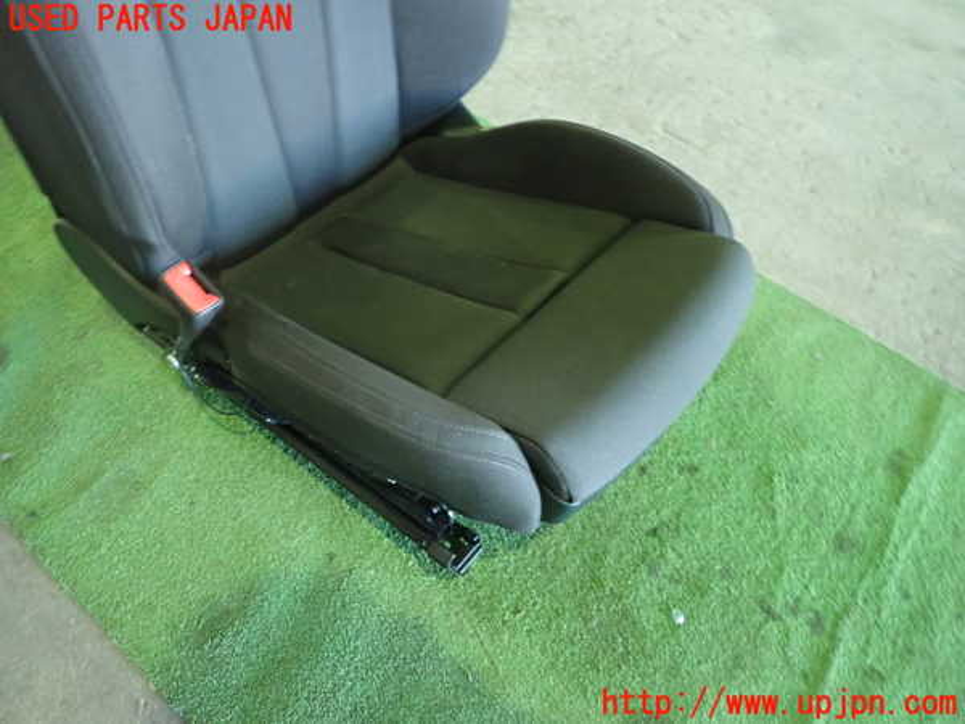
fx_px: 697
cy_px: 362
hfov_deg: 69.4
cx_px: 482
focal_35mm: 25
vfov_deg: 54.9
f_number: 2
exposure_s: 1/25
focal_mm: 4.5
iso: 800
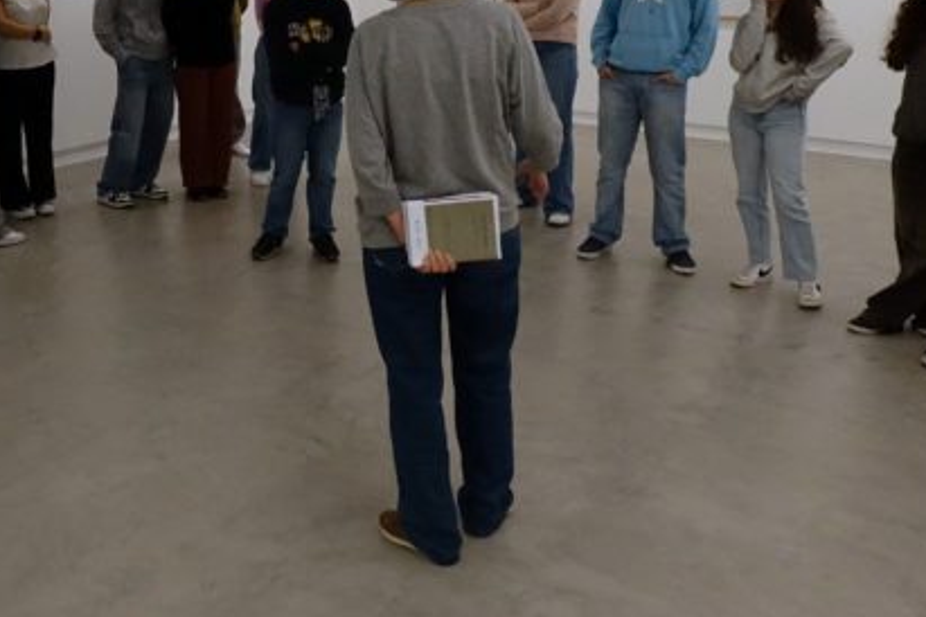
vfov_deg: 31.5
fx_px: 1080
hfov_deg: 45.1
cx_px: 252
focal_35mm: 42
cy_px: 187
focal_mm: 8.8
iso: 2000
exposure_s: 1/320
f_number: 4
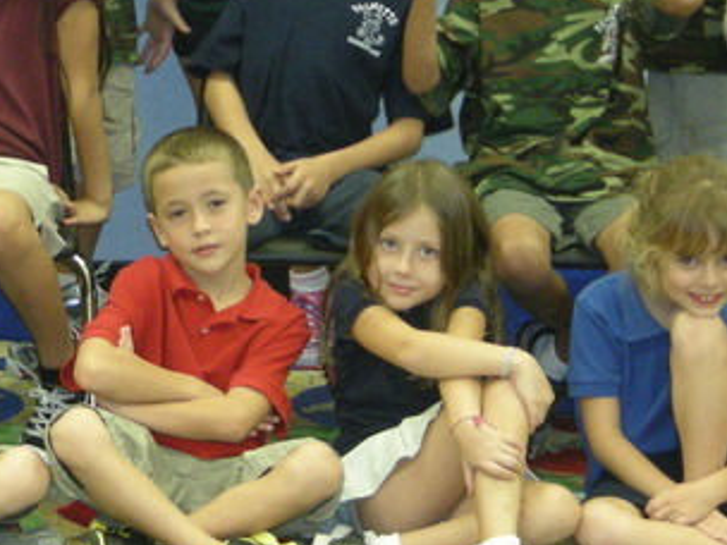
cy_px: 117
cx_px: 191
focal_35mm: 160
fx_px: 3360
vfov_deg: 9.3
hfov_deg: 12.3
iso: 362
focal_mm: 12.3
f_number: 3.9
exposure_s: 1/30
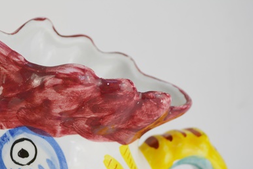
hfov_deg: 24.6
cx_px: 70
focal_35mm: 82
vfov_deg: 16.6
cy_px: 129
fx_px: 575
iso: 200
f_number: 6.3
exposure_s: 1/160
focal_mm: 35
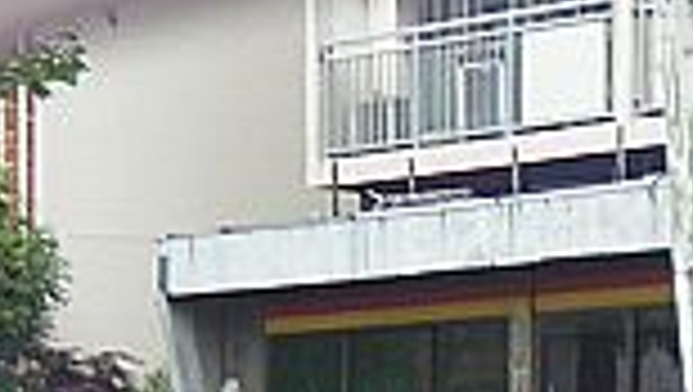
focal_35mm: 778
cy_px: 595
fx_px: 14311
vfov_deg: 1.6
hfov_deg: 2.8
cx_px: 1008
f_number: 3.5
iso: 100
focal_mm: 44.3
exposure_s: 1/50
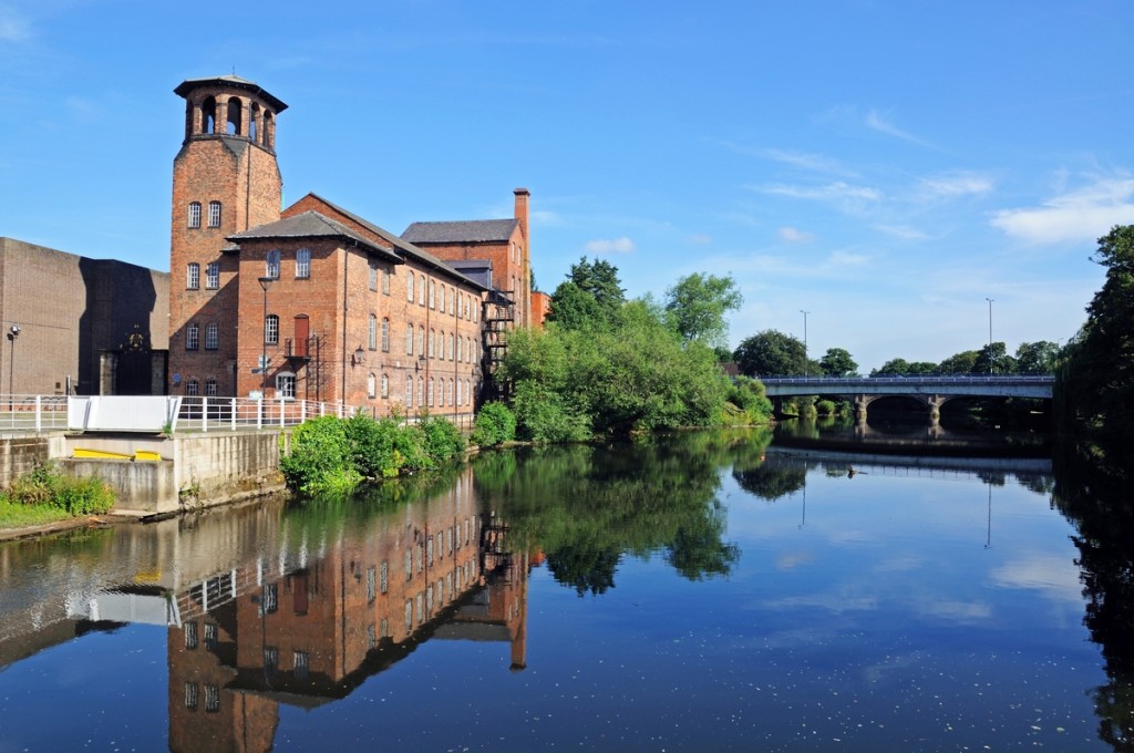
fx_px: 849
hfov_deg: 67.4
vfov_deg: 47.8
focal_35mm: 27
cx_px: 567
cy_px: 376
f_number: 10
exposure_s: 1/320
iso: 200
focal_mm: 18
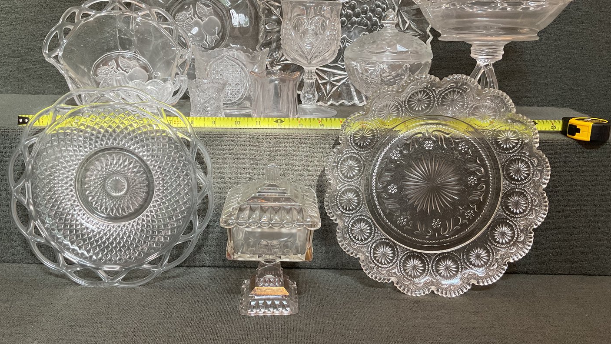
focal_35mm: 34
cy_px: 149
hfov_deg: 58.0
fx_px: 551
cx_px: 303
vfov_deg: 34.6
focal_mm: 3
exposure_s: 1/50
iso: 50
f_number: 1.8
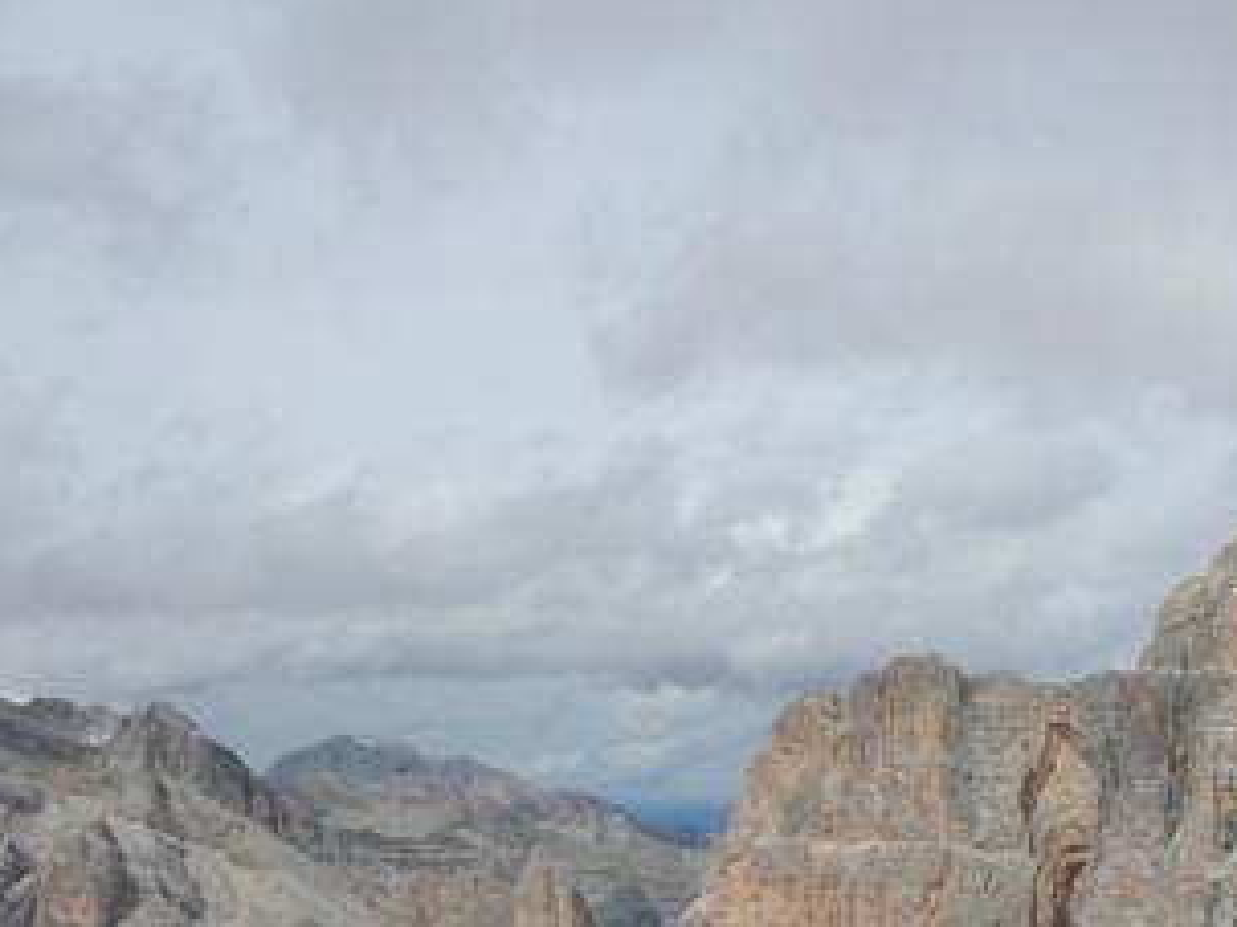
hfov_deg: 25.6
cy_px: 768
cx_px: 1100
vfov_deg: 19.6
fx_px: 2643
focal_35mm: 74
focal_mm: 5.8
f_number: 5.6
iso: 50
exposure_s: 1/563
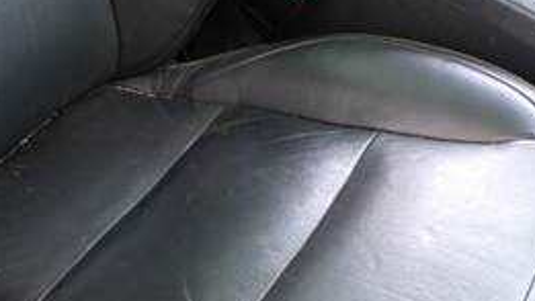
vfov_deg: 23.0
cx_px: 252
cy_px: 356
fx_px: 681
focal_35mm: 48
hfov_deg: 42.9
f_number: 3
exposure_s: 1/30
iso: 200
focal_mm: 4.3
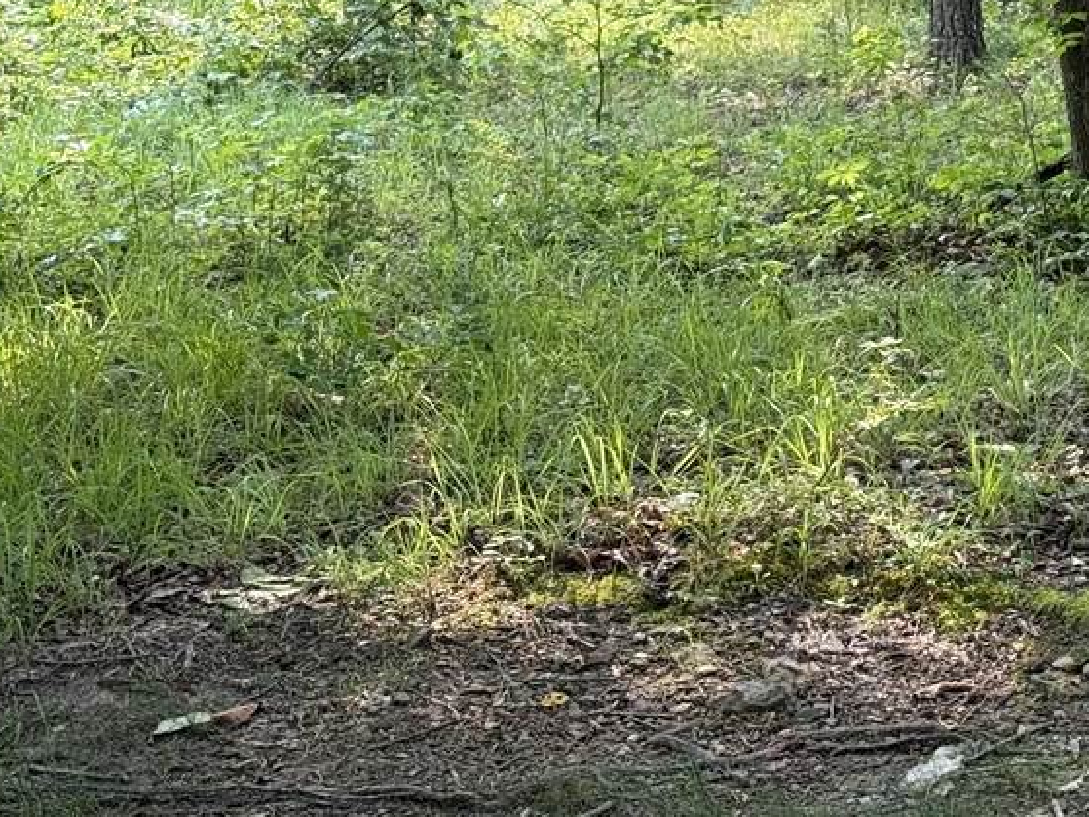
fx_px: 3460
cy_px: -99
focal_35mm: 110
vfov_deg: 13.2
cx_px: 1033
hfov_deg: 17.6
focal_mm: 6.76
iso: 80
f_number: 1.78
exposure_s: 1/442
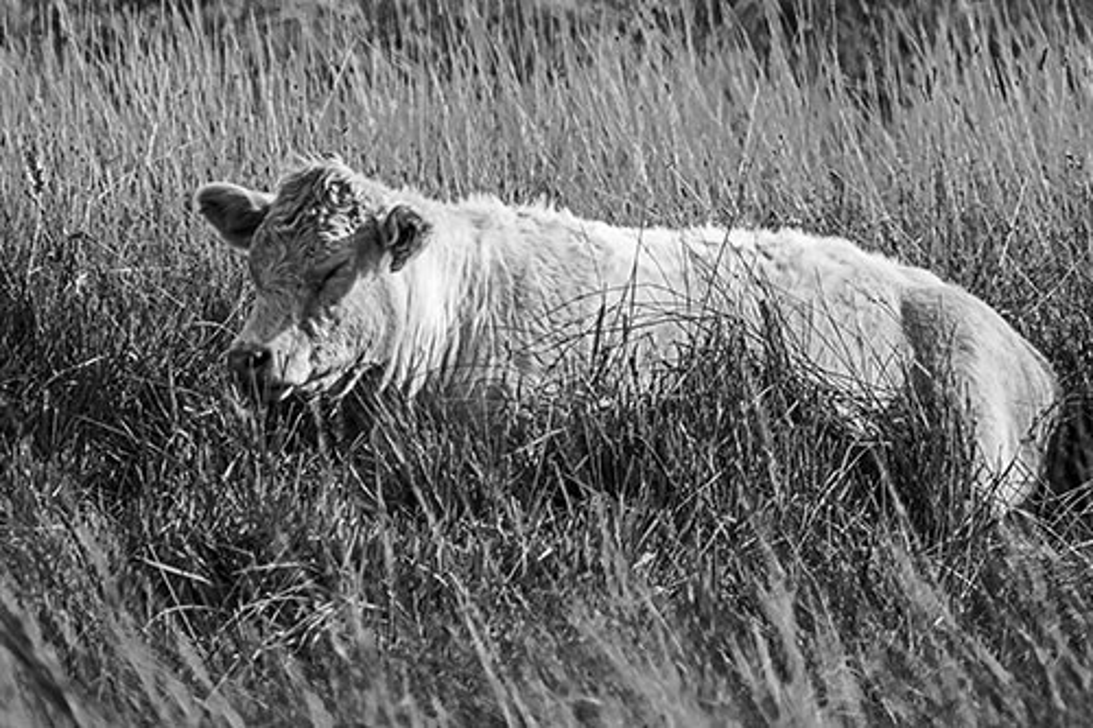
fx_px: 36419
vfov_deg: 1.1
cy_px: 364
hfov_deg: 1.7
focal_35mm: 1200
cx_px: 546
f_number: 13
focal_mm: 1200
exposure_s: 1/1250
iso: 1600
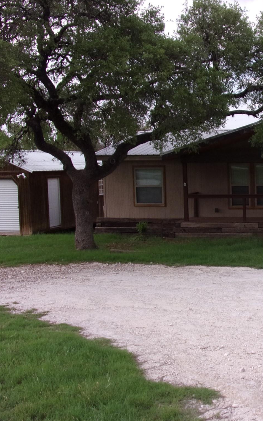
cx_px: 262
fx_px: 539
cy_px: 210
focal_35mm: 47
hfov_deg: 26.0
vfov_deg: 42.6
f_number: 3.7
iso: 80
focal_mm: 5.9
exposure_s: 1/500
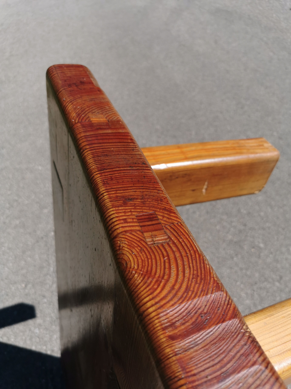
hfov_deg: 51.4
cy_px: 194
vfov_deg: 65.3
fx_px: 303
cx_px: 146
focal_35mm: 27
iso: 50
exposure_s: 1/3788
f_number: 1.8
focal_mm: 5.58
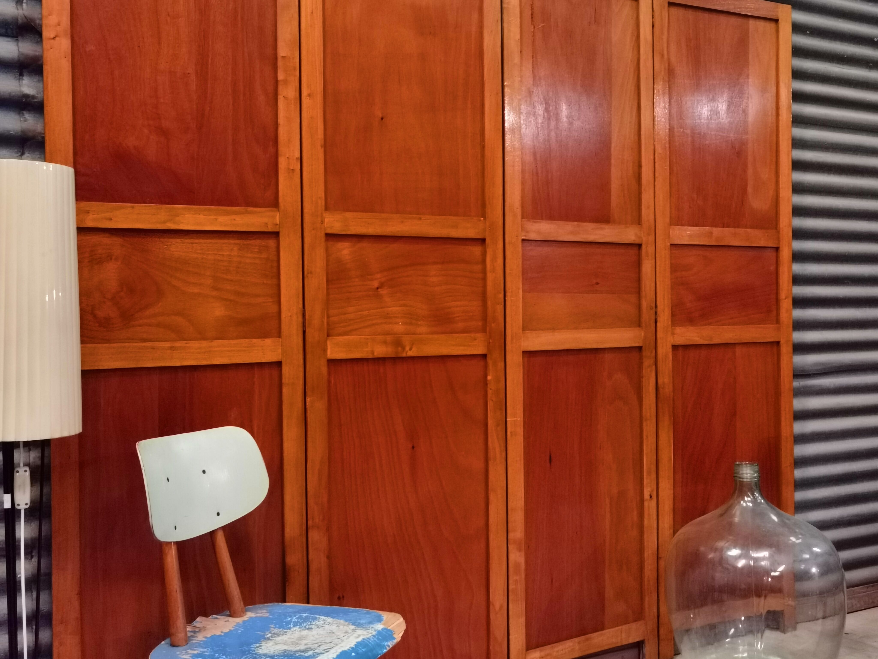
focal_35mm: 37
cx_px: 439
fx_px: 938
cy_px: 330
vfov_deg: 38.7
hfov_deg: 50.1
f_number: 1.9
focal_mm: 6.71
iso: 640
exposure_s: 1/20
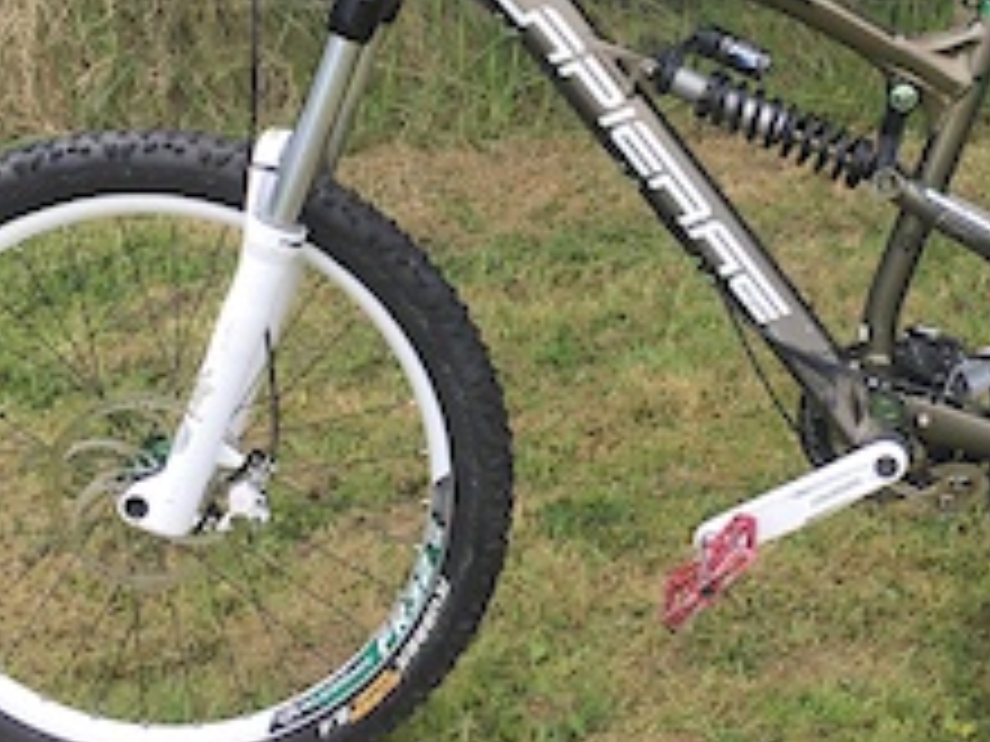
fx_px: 1888
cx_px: 702
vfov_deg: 22.0
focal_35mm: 66
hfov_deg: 29.1
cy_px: 164
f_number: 2.2
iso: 25
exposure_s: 1/484
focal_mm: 4.15
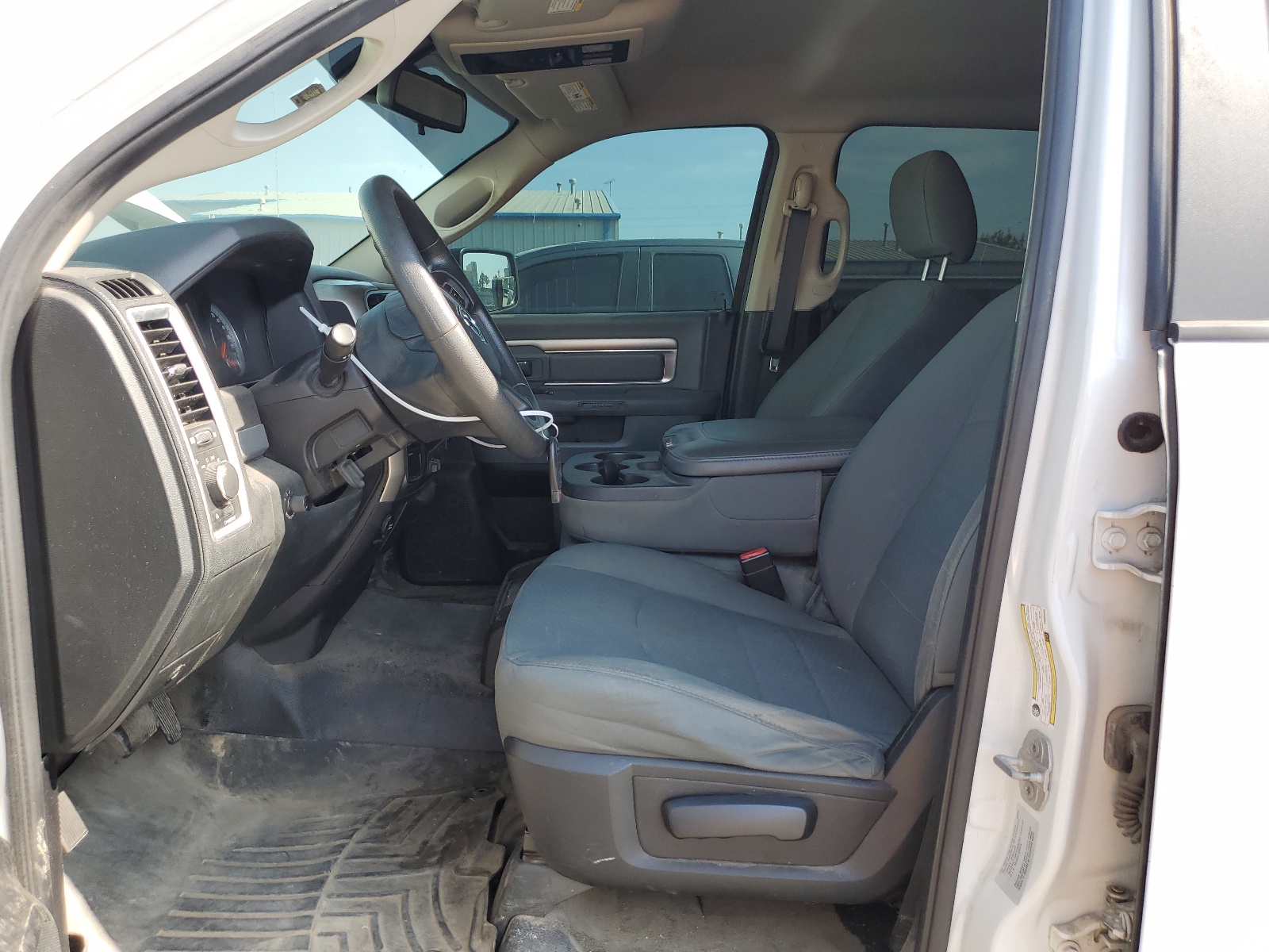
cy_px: 476
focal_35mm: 26
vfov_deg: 53.1
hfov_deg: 67.3
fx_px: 953
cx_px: 634
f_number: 1.5
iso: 50
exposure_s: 1/435
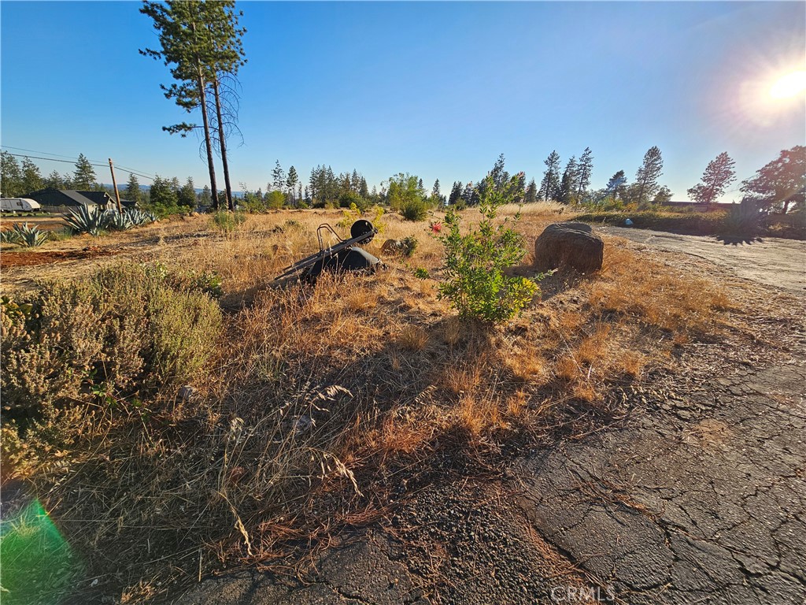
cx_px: 403
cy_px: 302
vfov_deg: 89.9
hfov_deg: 106.2
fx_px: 303
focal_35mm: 13
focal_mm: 2.2
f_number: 2.2
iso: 50
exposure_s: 1/1728
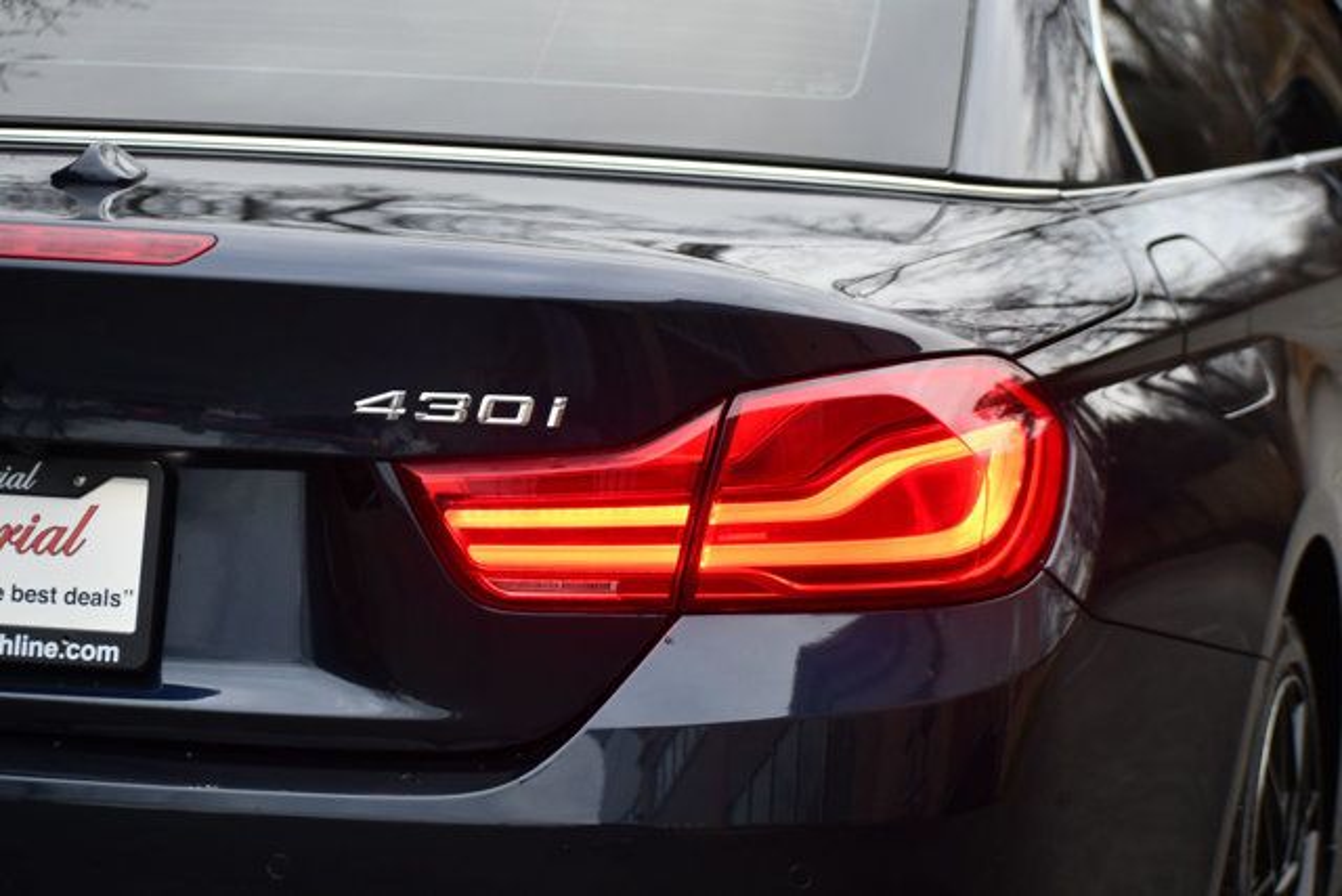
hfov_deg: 16.1
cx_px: 671
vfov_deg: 10.8
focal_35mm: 127
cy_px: 448
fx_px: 4735
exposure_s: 1/160
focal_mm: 85
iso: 800
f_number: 4.8
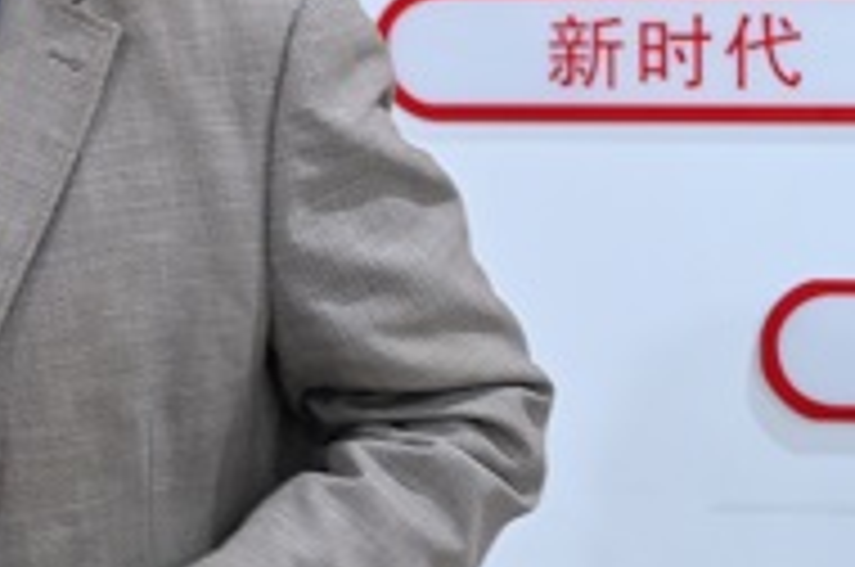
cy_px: 133
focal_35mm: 155
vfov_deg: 8.8
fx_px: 3675
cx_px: -126
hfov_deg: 13.0
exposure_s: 1/30
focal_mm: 49
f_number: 4
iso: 1600
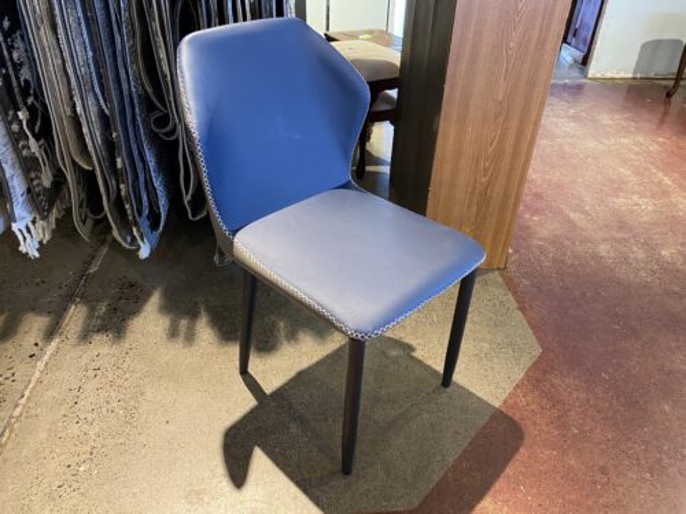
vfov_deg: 53.1
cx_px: 343
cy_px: 257
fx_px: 515
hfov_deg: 67.3
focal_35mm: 26
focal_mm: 4.25
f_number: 1.8
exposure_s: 1/60
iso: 400
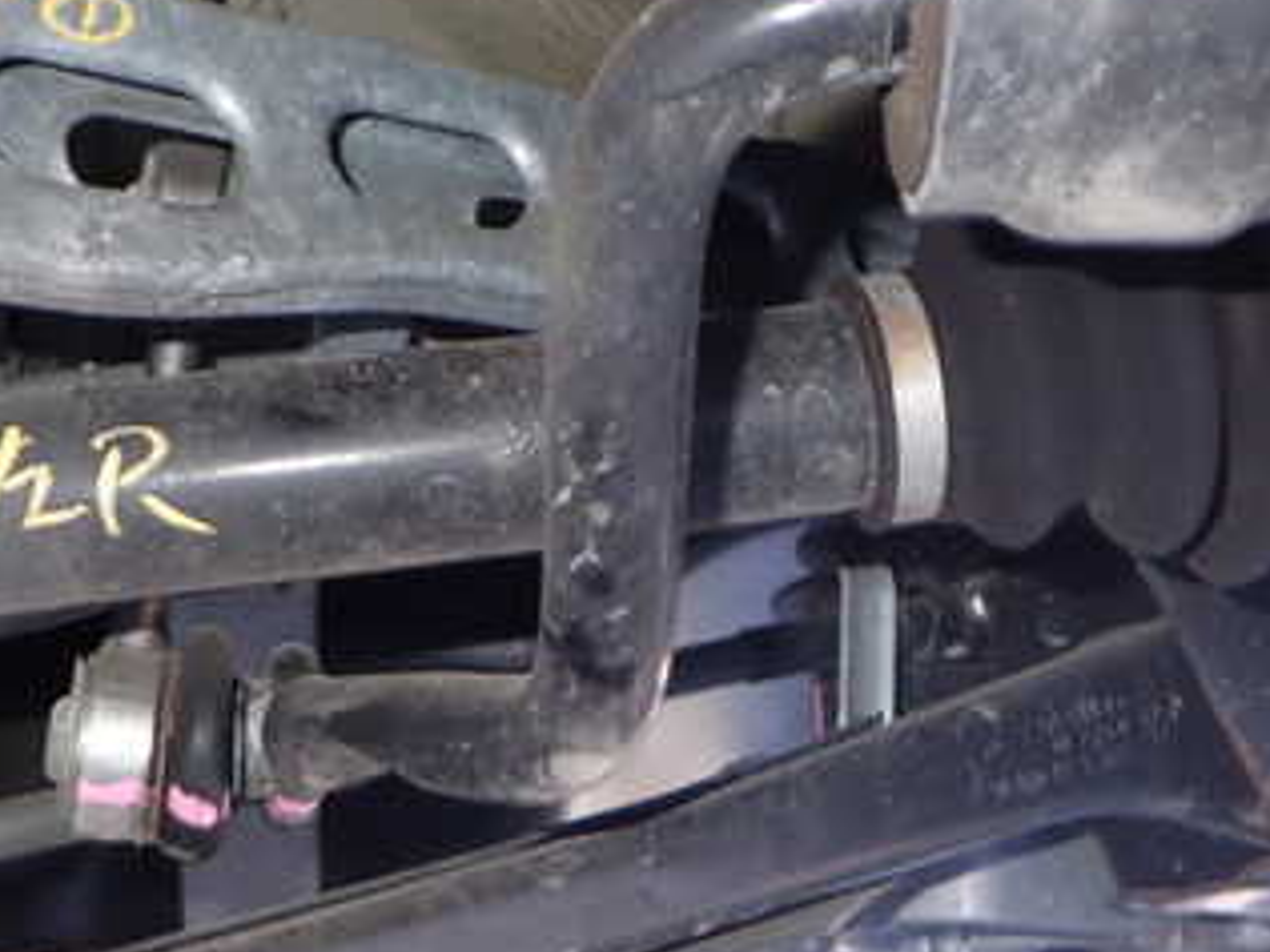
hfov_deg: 33.8
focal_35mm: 57
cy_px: 297
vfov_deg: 25.5
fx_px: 2091
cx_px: 619
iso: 200
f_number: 2.3
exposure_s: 1/30
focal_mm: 5.4
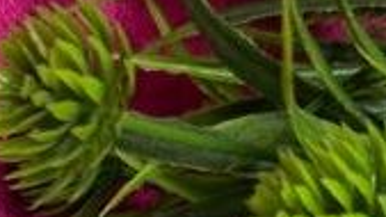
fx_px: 1320
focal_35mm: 129
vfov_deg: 8.6
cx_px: -6
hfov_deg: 16.3
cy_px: 512
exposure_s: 1/100
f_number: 1.78
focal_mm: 6.86
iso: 64
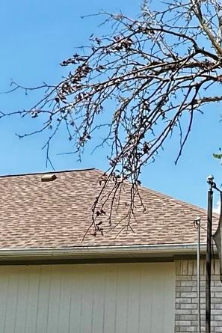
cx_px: 96
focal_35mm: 67
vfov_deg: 29.9
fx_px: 619
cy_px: 215
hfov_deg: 20.3
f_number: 2.2
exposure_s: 1/1208
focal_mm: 2.22
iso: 40
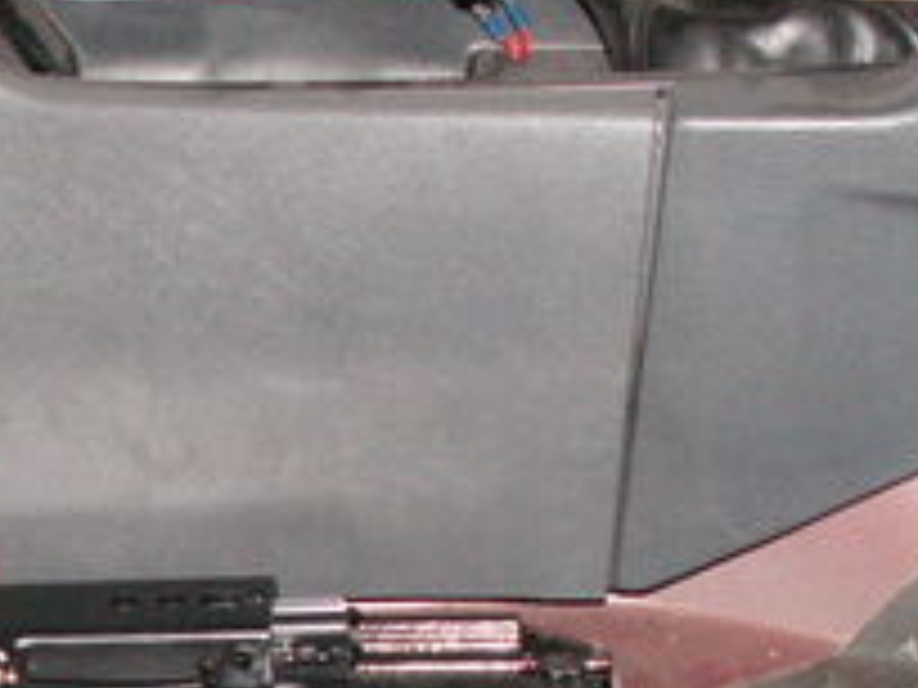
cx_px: -216
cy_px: 944
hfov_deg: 17.0
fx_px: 2917
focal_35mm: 110
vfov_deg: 12.9
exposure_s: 1/40
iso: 160
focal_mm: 5.86
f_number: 2.8
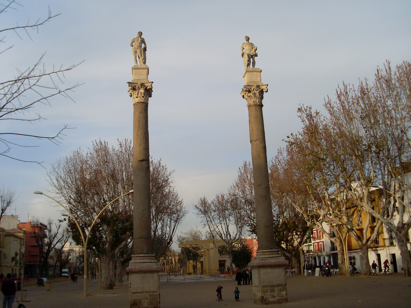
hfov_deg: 49.0
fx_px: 451
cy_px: 154
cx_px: 206
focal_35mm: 38
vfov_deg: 37.7
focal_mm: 6.3
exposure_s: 1/180
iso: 80
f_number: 7.7
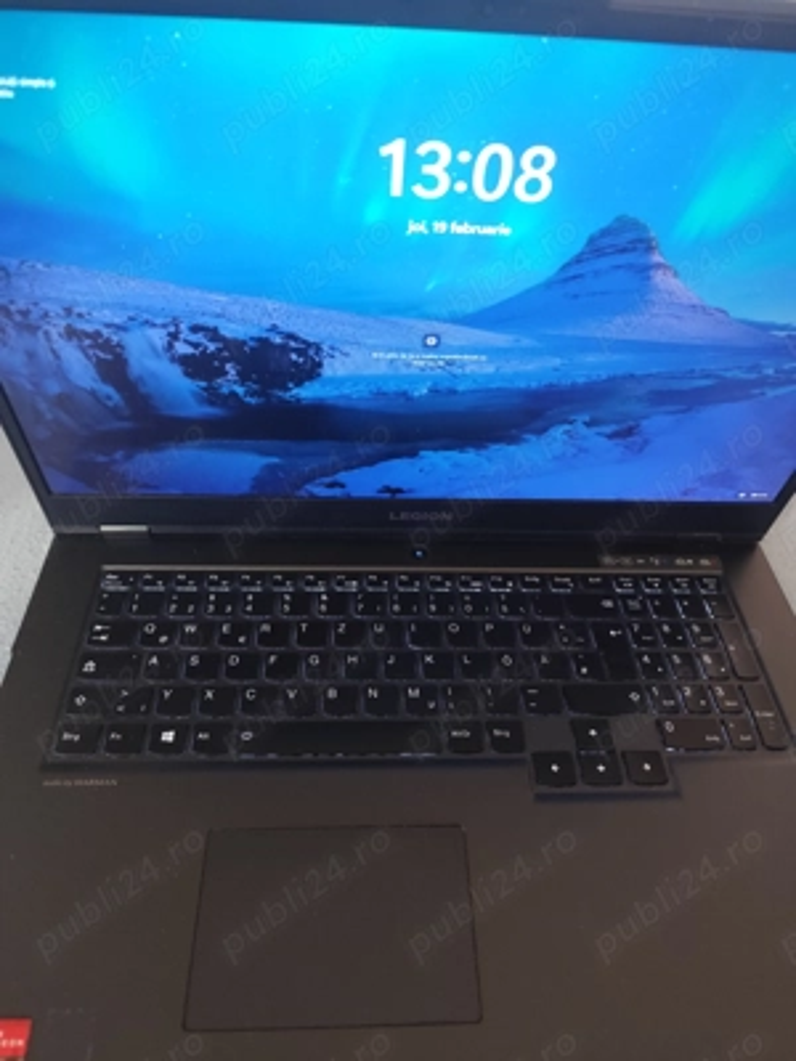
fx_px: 705
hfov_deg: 58.9
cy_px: 530
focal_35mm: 23
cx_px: 398
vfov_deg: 73.9
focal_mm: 6.14
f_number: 1.65
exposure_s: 1/25
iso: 800
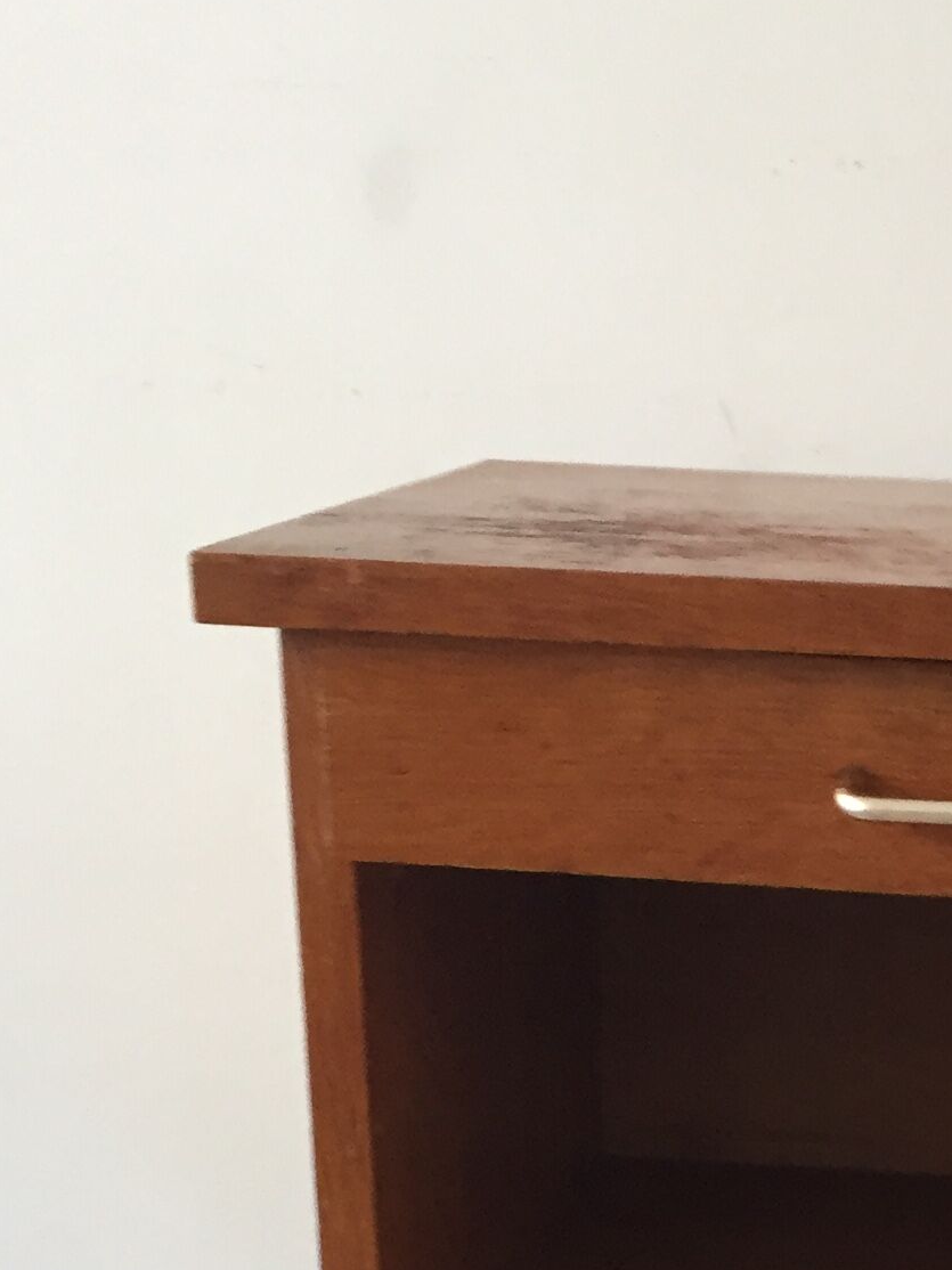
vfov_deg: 21.7
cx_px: 1063
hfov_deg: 16.8
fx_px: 3118
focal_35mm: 85
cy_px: 1426
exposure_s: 1/33
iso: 125
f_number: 2.2
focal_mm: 4.15
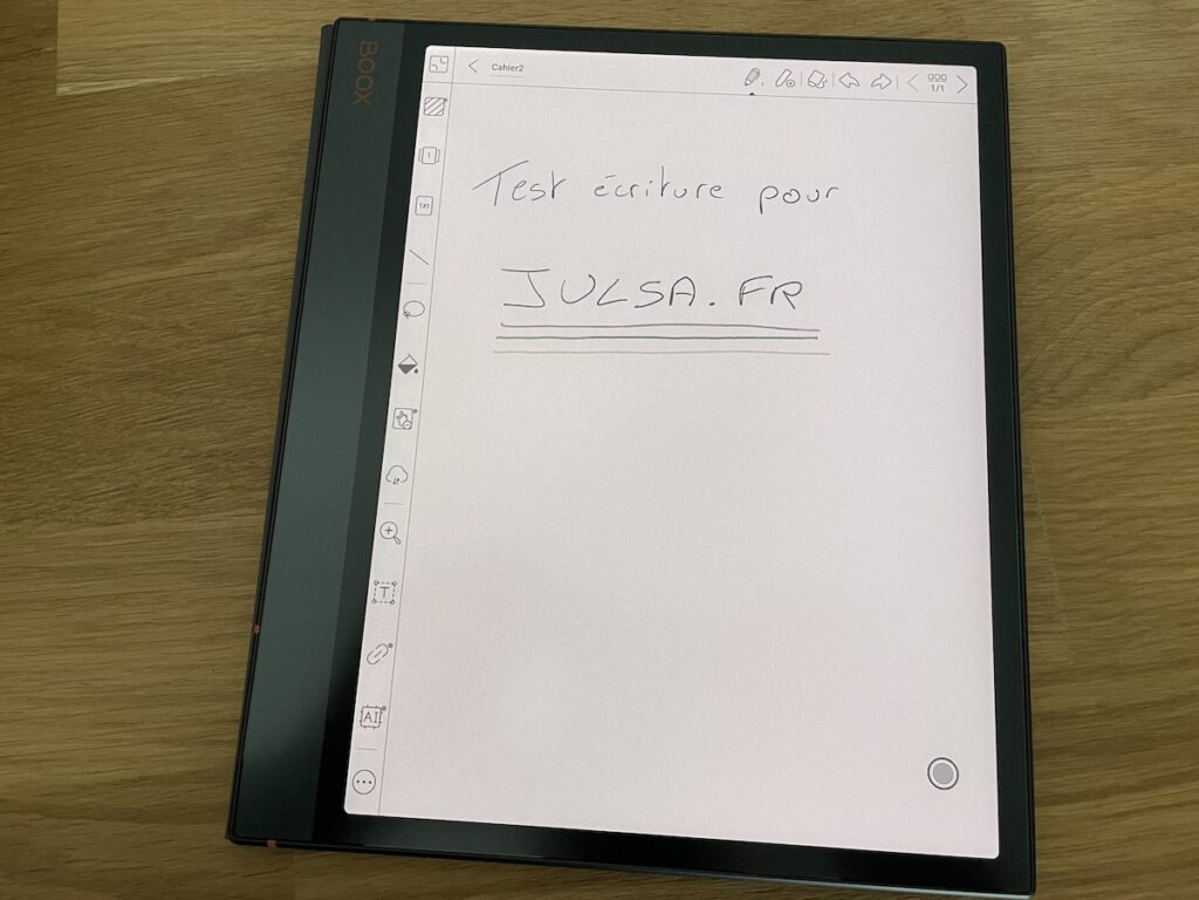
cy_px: 450
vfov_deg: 53.1
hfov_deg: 67.3
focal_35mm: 26
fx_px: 901
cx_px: 600
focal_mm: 4.2
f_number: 1.6
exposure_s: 1/60
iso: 200
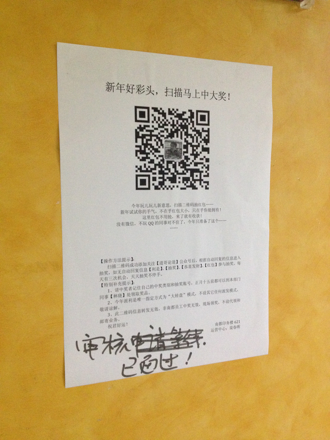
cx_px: 165
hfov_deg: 40.7
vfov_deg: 52.6
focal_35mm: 35
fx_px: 445
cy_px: 220
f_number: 2.4
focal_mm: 4.28
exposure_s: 1/20
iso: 400
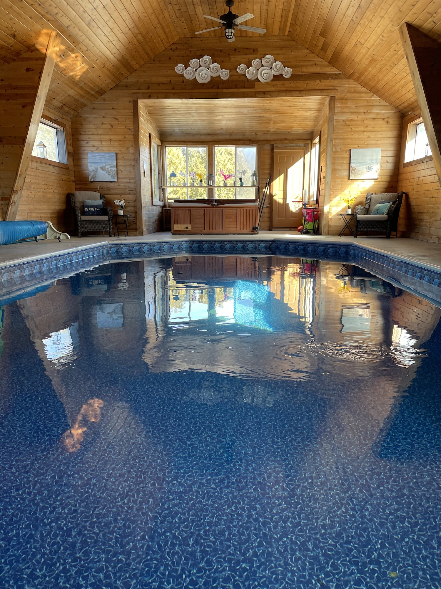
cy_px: 294
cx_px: 220
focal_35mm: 26
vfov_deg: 67.3
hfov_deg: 53.1
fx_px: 442
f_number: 1.6
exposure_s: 1/121
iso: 80
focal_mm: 4.2
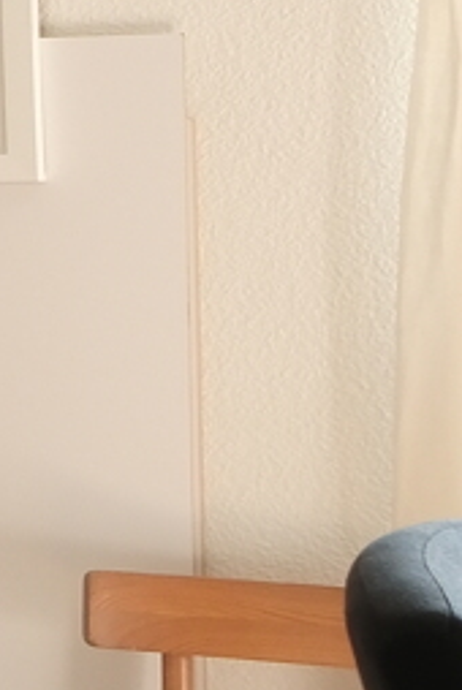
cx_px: -1766
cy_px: 88
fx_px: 2899
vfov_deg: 13.5
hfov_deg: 6.2
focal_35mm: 151
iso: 320
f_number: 4
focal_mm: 10
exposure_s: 1/60
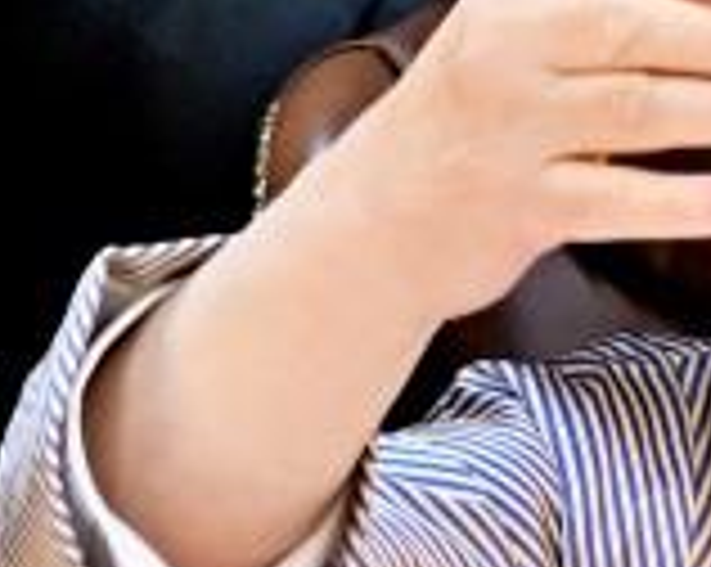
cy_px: 302
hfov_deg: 1.8
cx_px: 1260
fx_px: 22992
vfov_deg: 1.4
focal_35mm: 1094
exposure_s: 1/250
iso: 640
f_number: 4
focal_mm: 120
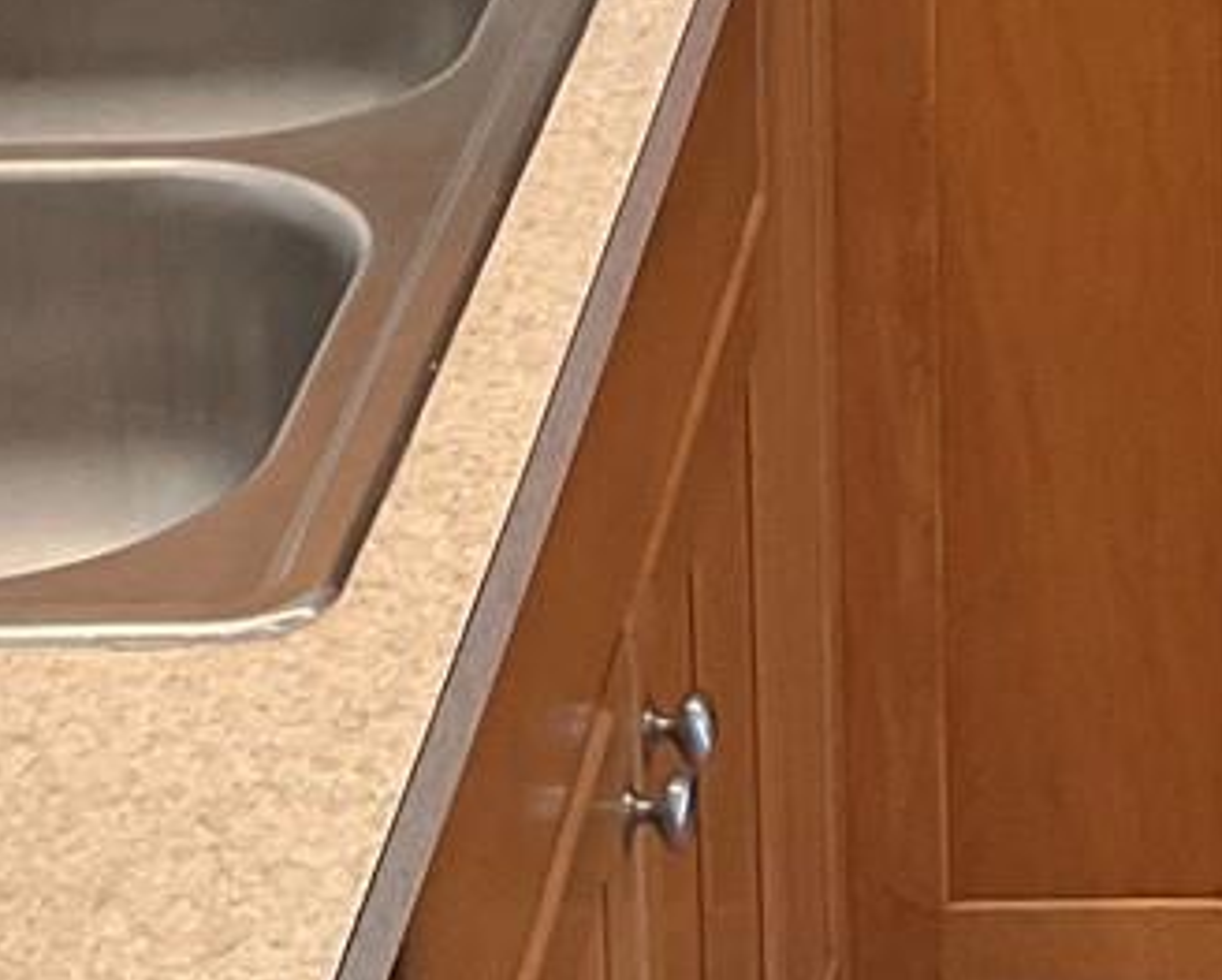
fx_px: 4995
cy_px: -1066
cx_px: 1412
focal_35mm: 138
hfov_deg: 13.6
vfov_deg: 10.2
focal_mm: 3
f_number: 1.8
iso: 50
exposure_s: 1/60
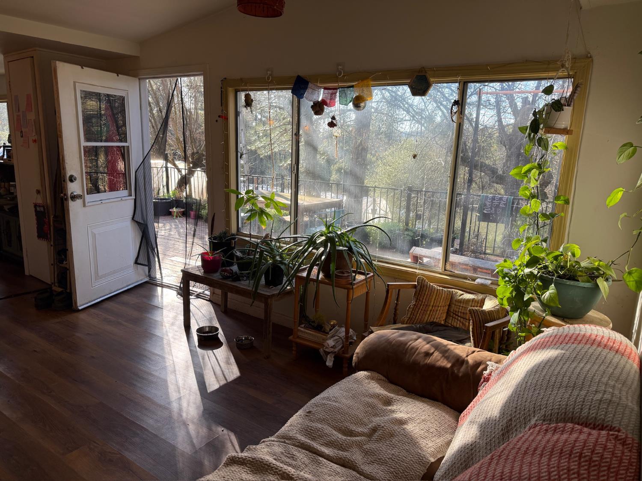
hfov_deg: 71.6
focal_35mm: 24
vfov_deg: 56.8
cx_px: 321
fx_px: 445
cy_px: 240
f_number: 1.78
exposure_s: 1/367
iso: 100
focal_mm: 6.76
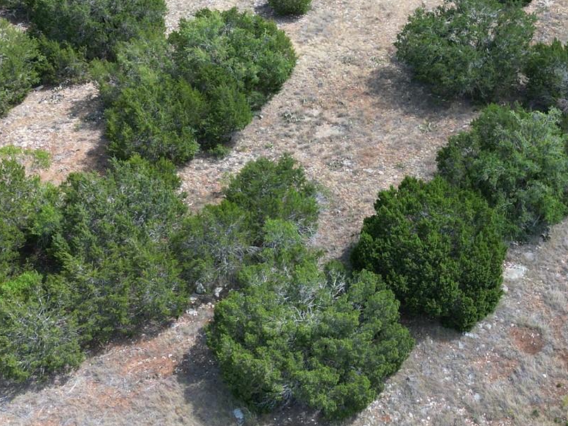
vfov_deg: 23.8
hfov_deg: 31.3
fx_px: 1001
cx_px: 409
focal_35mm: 61
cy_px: 113
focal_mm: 6.72
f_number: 1.7
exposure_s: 1/1250
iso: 120
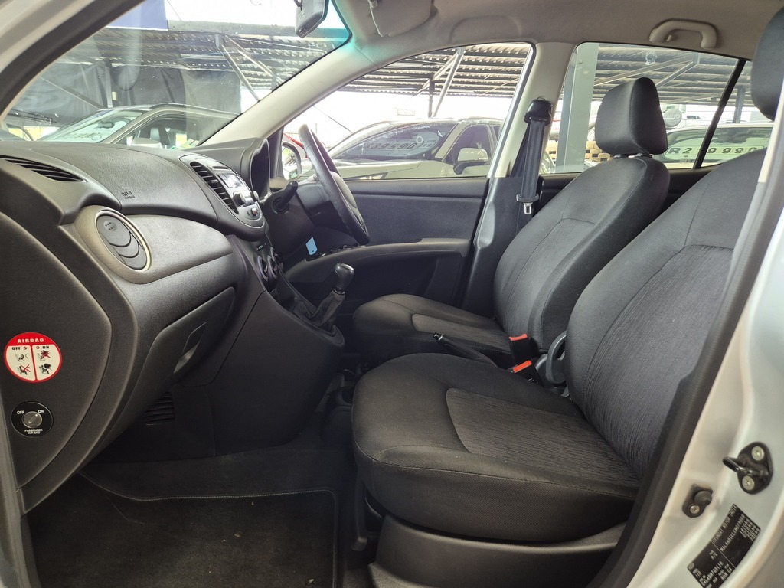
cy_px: 294
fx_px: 521
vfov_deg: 58.9
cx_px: 392
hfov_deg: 73.9
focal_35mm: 23
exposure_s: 1/100
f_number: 1.8
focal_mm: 5.4
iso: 250
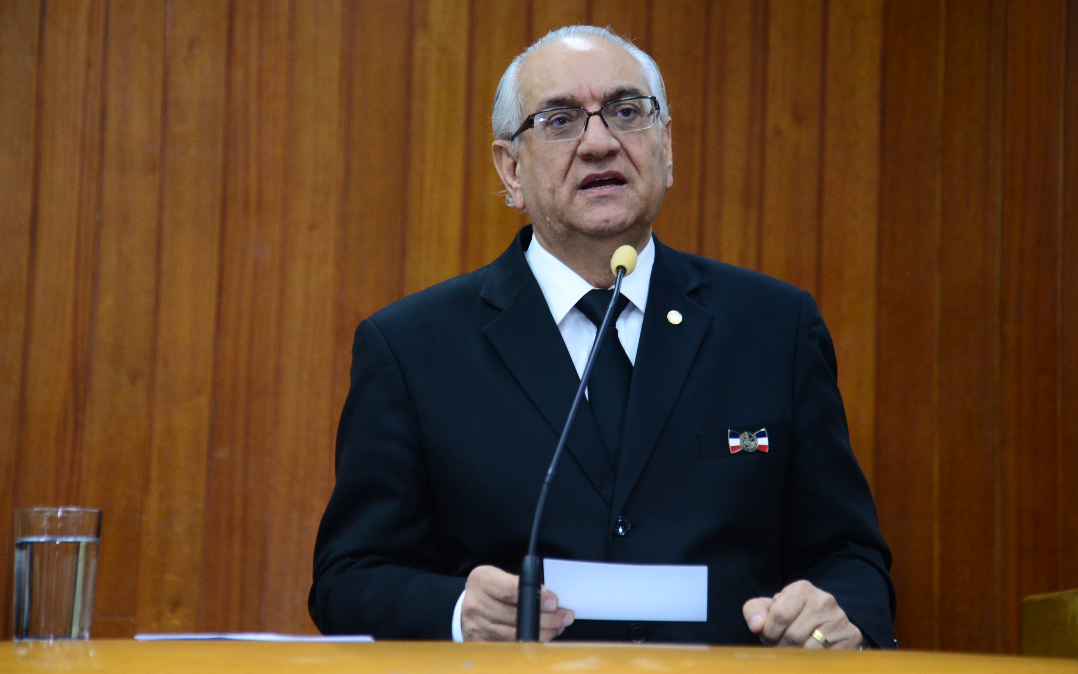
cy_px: 319
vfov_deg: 12.1
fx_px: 3173
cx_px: 560
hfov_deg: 19.3
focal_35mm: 108
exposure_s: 1/60
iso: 2500
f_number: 5.6
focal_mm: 100
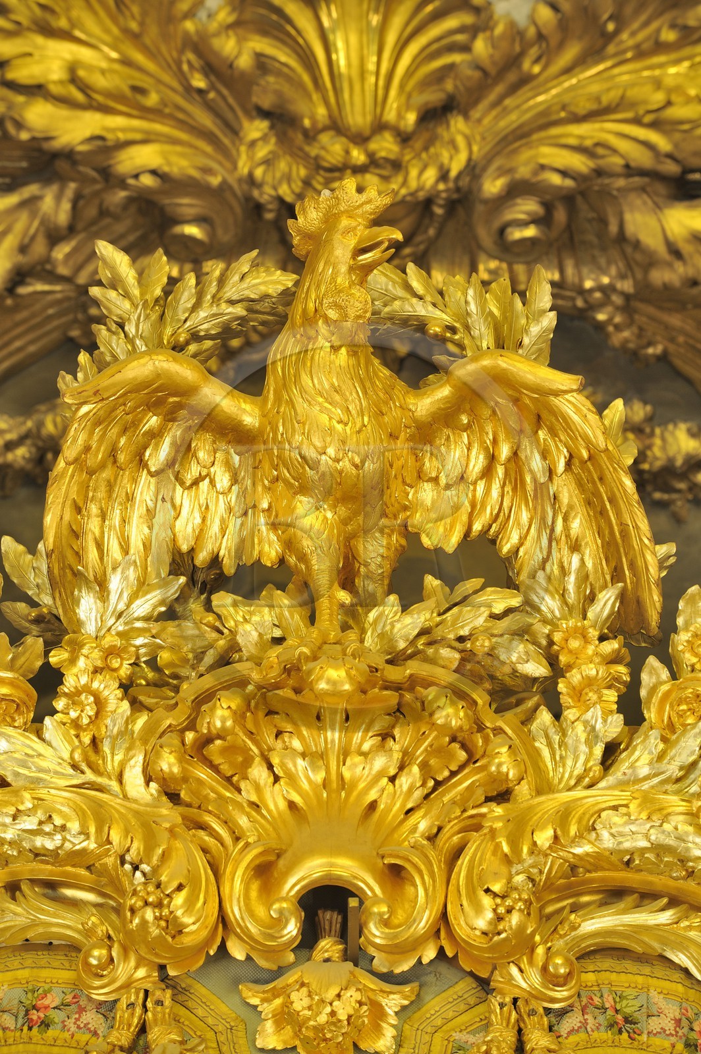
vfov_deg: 10.8
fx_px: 5559
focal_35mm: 190
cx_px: 350
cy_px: 527
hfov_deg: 7.2
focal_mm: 190
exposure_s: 5
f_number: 8
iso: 200
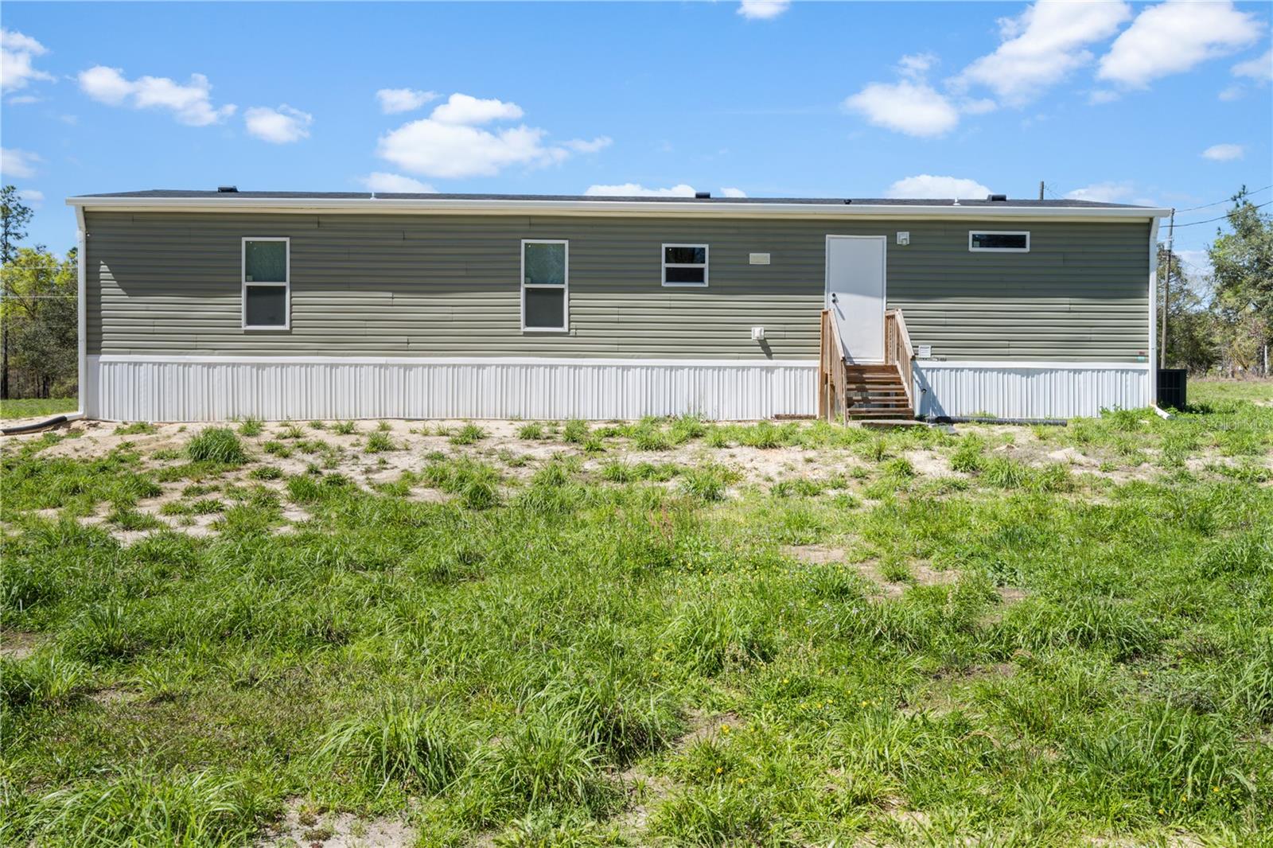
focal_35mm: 34
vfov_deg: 38.9
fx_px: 1202
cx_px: 636
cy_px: 424
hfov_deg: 55.8
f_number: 22
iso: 125
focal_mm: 34
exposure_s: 1/8
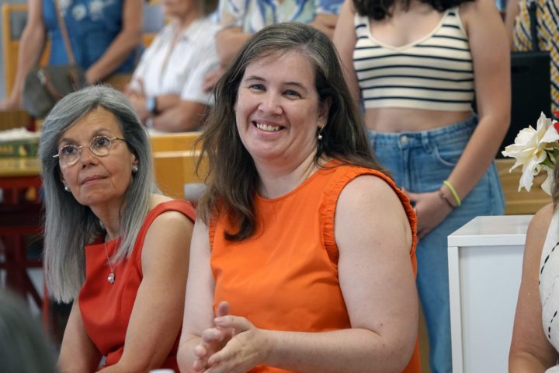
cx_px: 280
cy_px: 186
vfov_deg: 4.3
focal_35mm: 320
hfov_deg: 6.4
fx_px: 4969
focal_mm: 117.29
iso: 800
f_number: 4
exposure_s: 1/100
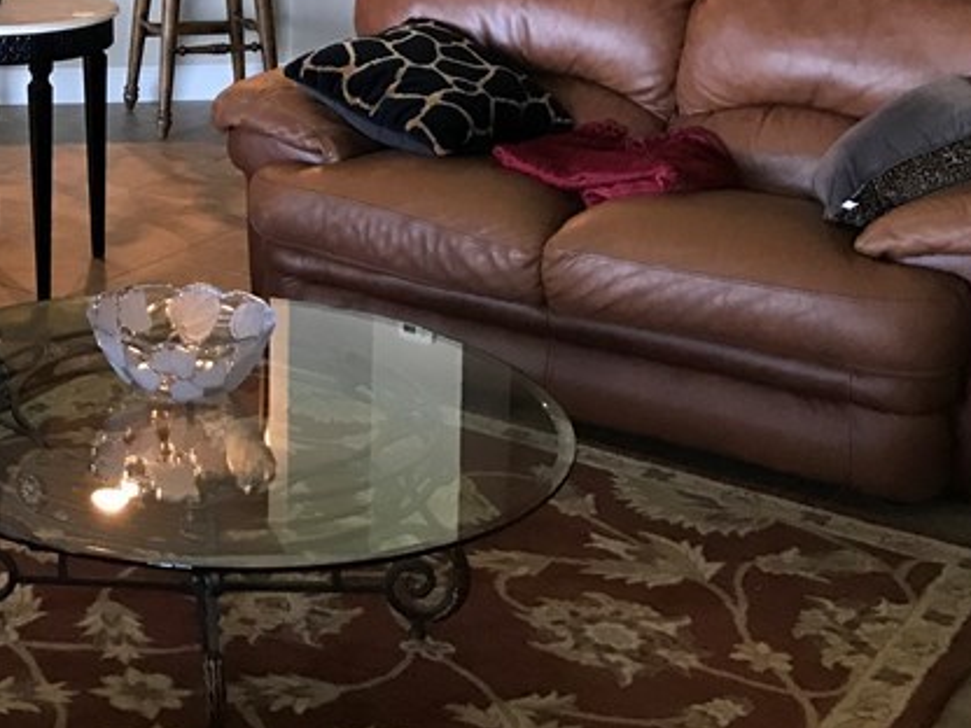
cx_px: -77
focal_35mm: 69
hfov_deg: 26.2
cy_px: -103
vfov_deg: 20.2
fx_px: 1935
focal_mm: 3.99
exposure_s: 1/15
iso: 64
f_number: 1.8
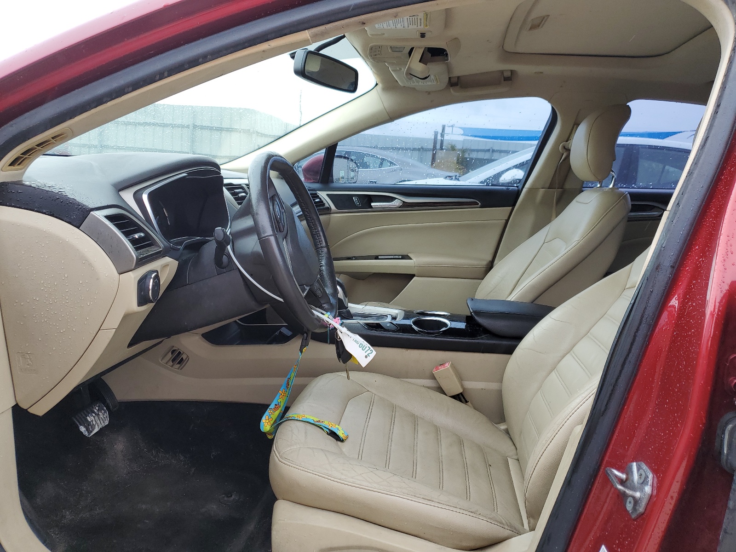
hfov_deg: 67.3
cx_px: 368
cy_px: 276
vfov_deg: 53.1
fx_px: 553
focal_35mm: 26
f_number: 1.5
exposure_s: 1/256
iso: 50
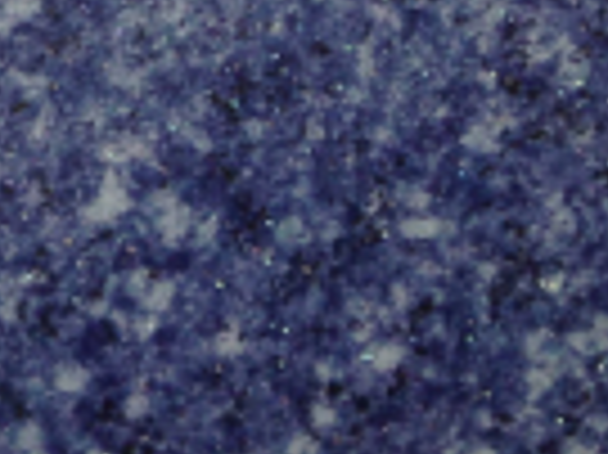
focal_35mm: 196
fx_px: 3440
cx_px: -676
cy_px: -845
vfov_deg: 6.9
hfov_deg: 9.4
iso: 50
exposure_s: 1/20
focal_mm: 4.12
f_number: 2.4
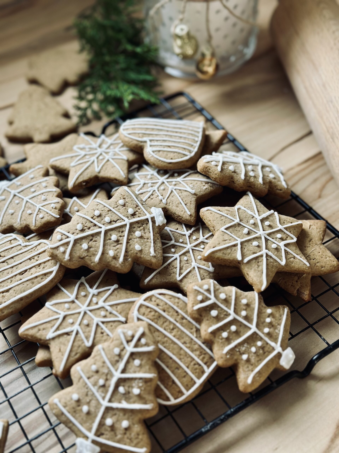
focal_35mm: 48
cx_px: 170
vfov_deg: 39.7
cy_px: 226
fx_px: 627
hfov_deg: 30.3
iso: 125
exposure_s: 1/73
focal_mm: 6.86
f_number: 1.78
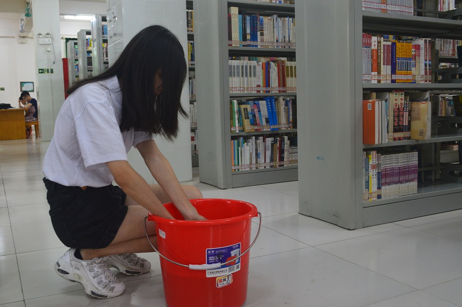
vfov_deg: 36.8
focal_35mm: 36
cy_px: 154
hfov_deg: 53.2
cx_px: 231
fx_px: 461
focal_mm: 24
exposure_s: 1/15
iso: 720
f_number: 6.3
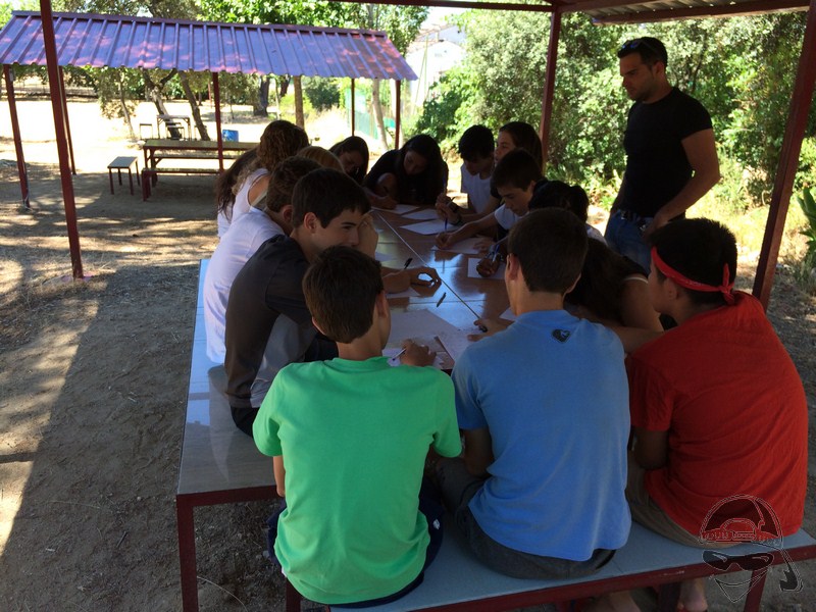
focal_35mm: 29
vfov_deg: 48.2
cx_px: 408
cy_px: 306
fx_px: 684
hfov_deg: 61.7
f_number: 2.2
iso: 32
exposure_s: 1/261
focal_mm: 4.15
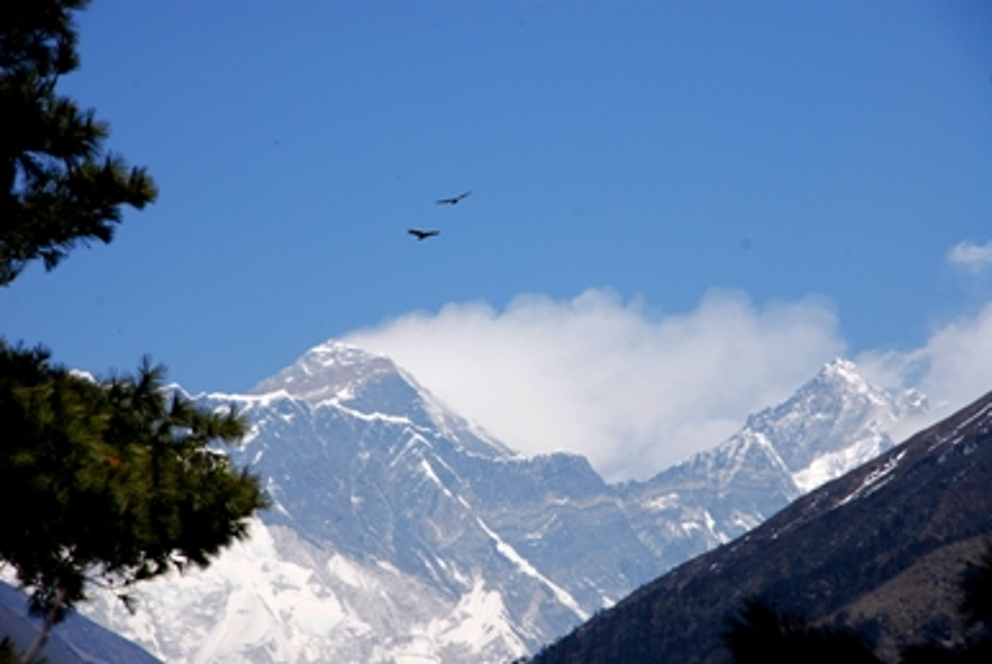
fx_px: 5586
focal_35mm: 202
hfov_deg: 10.1
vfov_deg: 6.8
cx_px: 496
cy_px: 332
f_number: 10
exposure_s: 1/200
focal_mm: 135
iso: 100
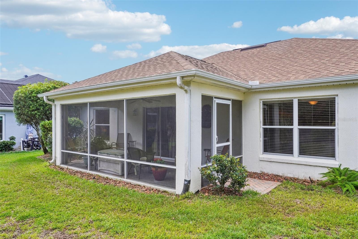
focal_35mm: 25
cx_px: 179
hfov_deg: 71.5
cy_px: 120
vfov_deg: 51.3
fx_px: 249
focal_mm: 25
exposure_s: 1/30
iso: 250
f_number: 20
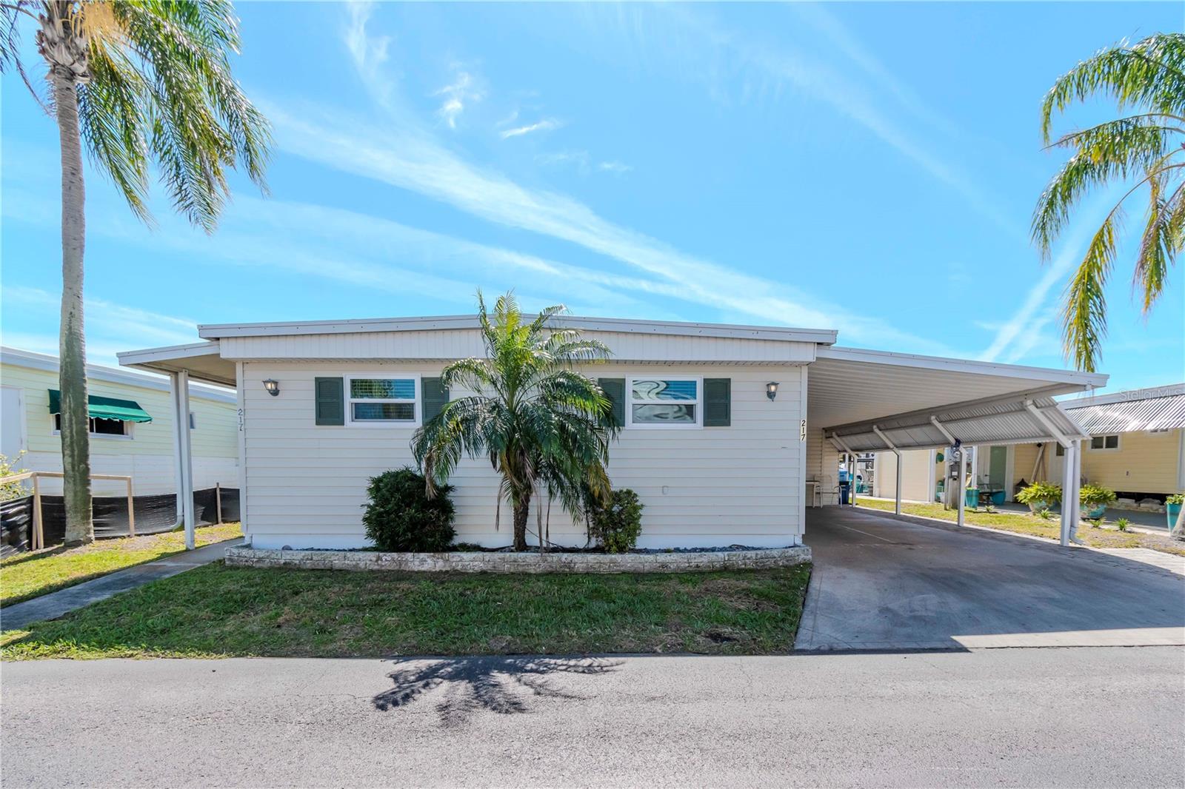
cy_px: 394
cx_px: 592
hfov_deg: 100.4
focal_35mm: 15
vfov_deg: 77.3
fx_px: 494
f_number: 7.1
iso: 500
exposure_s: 1/1250
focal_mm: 10
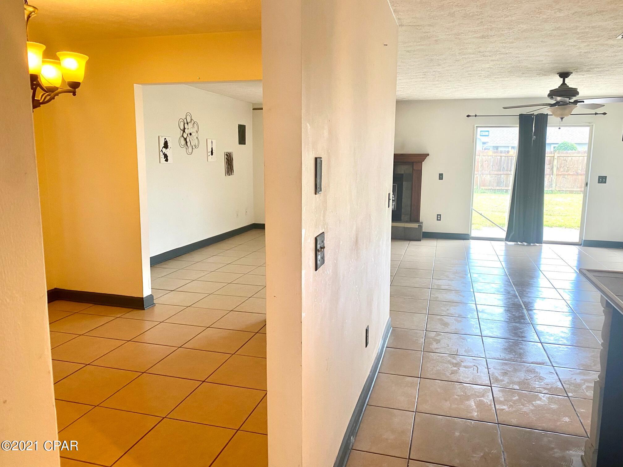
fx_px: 468
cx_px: 312
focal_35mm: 26
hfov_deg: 67.3
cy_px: 234
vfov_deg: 53.1
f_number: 1.8
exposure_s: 1/60
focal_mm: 4.25
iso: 80
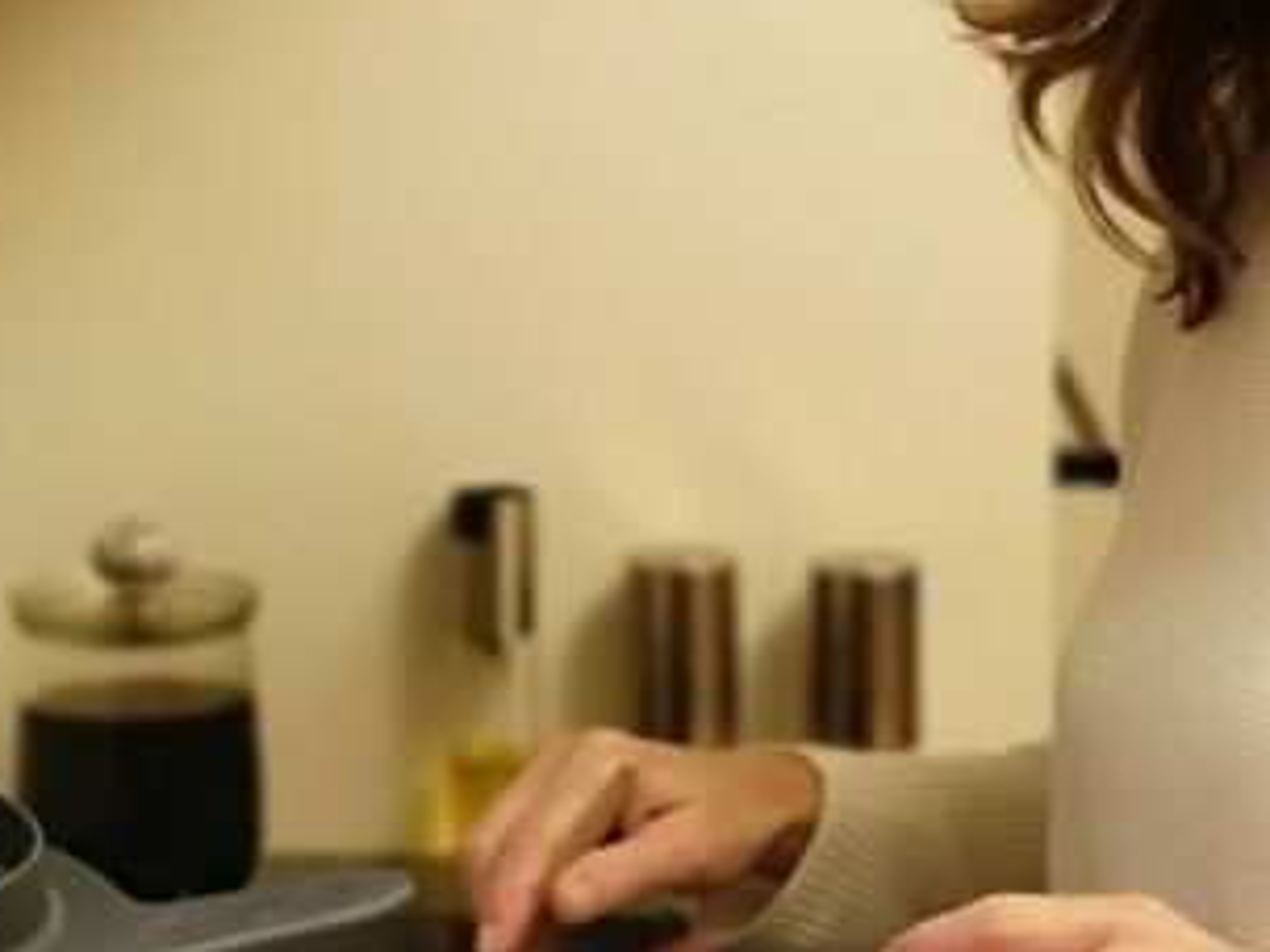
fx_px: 4329
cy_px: 555
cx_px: 873
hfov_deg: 16.6
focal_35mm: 118
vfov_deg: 12.6
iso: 320
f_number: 1.8
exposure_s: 1/33.3
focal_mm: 5.58
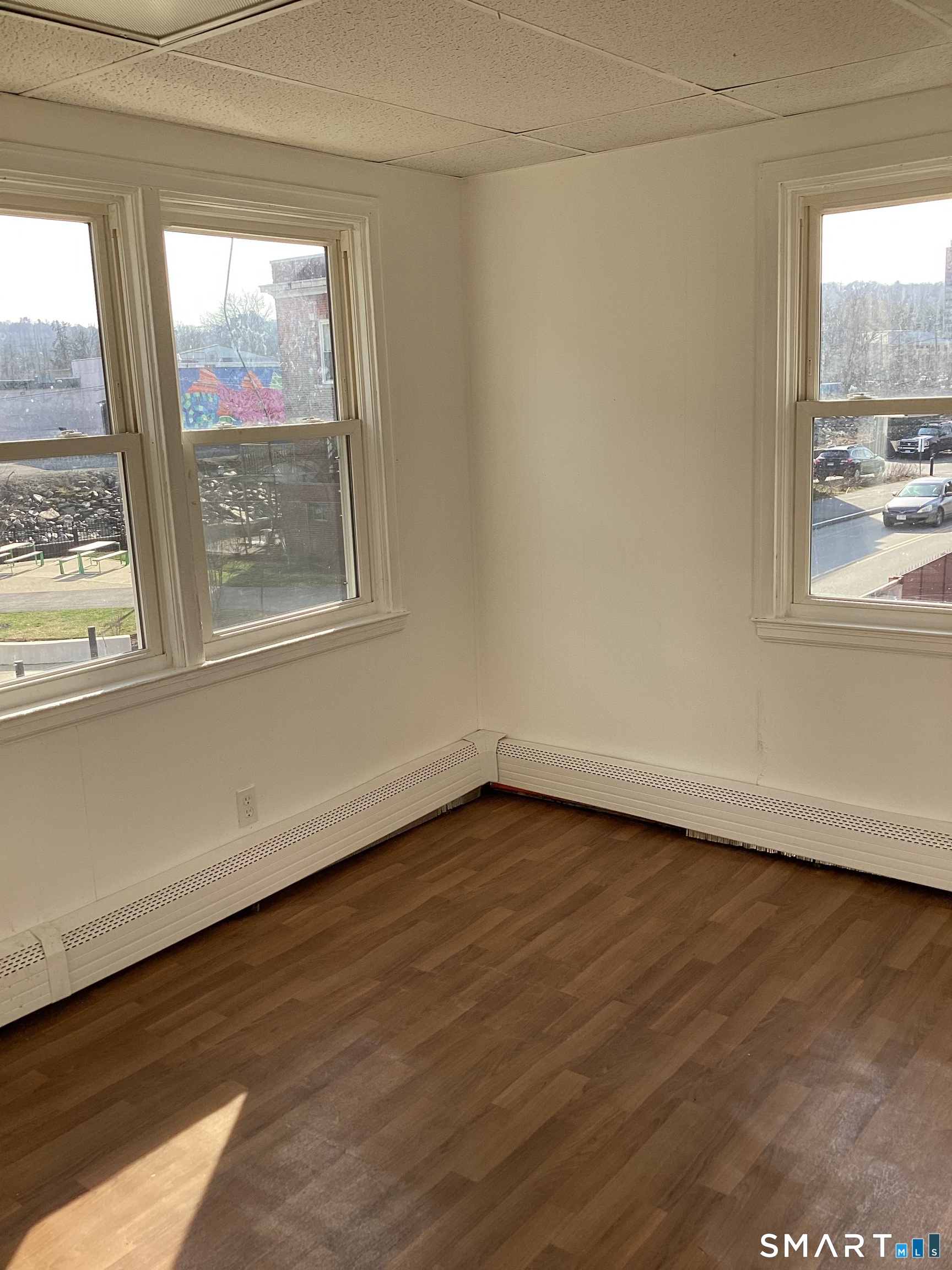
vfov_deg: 58.4
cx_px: 476
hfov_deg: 45.4
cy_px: 635
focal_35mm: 31
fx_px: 1137
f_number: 2.4
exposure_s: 1/228
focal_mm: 3.3
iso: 25
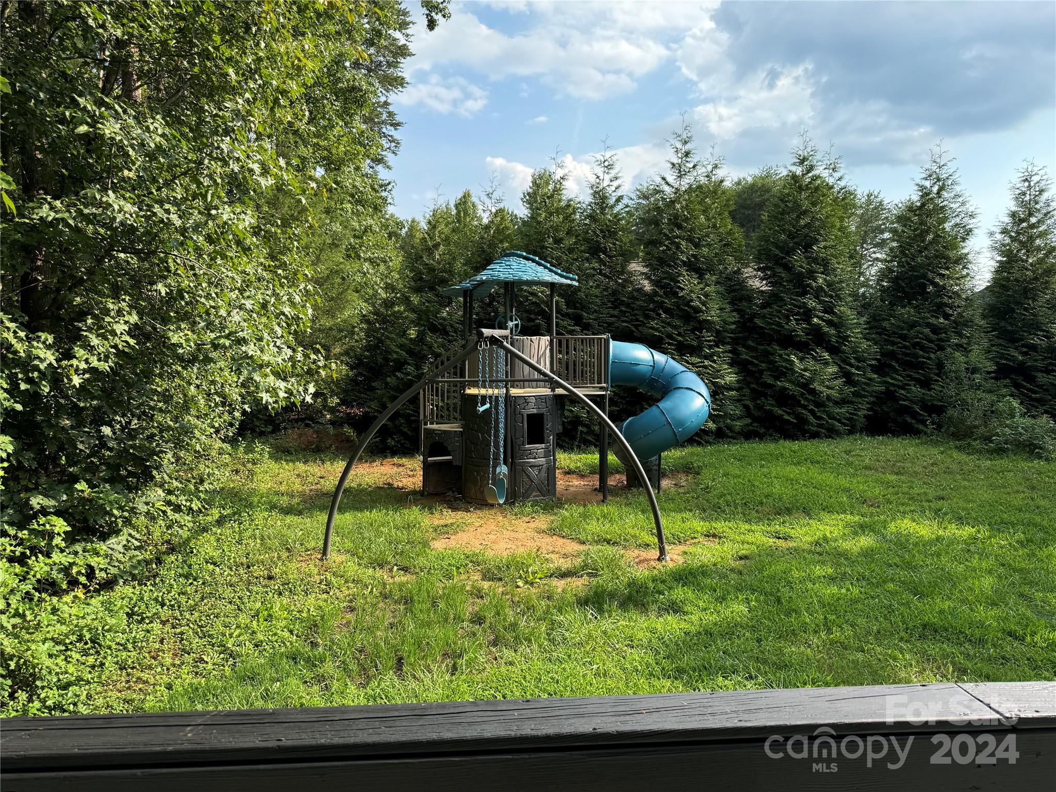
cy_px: 396
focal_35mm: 24
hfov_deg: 71.6
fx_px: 732
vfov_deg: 56.8
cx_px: 528
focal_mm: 6.76
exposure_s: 1/1425
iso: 80
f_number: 1.78
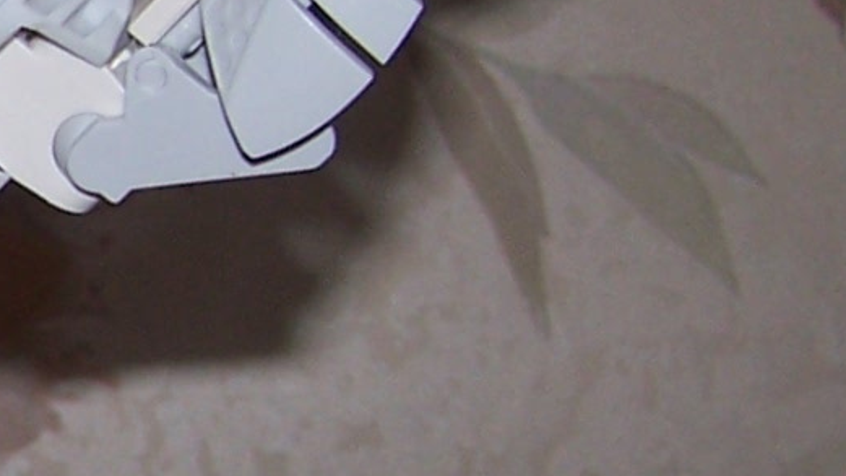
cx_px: -537
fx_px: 4105
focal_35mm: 183
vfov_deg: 6.6
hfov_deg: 11.2
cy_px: 281
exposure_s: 1/60
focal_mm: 6.3
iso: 80
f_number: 2.8
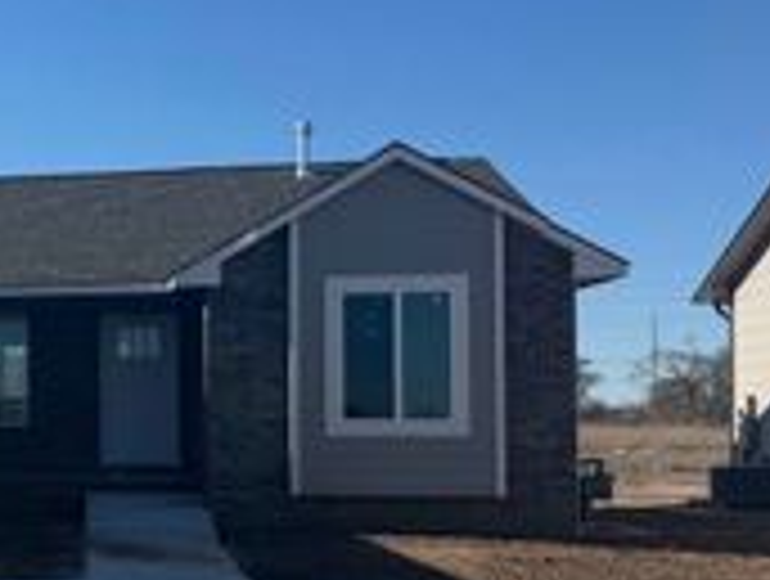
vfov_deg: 21.0
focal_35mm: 70
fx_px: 1560
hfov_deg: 24.4
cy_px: 393
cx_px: -221
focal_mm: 6.76
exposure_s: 1/6173
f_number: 1.78
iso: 80
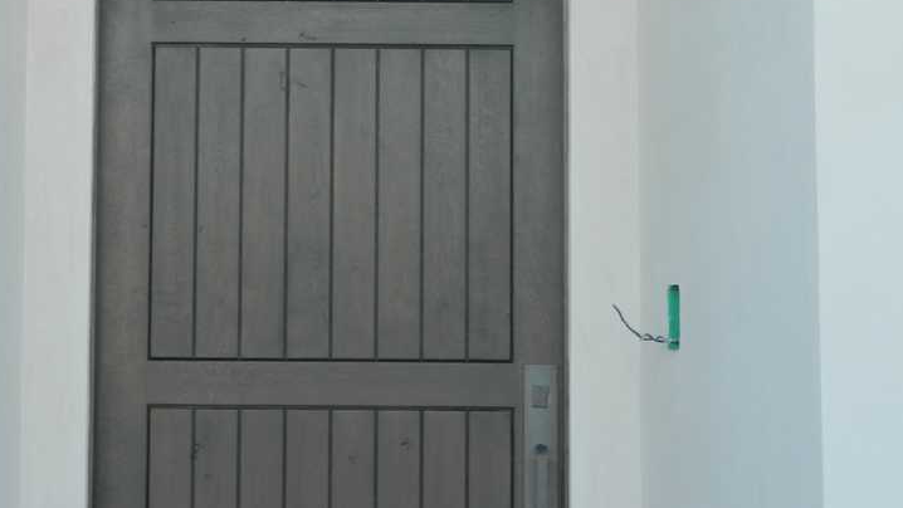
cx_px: 341
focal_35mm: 170
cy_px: -94
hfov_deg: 12.6
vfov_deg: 7.1
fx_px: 4071
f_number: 4.2
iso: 80
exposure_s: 1/60
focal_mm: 15.1
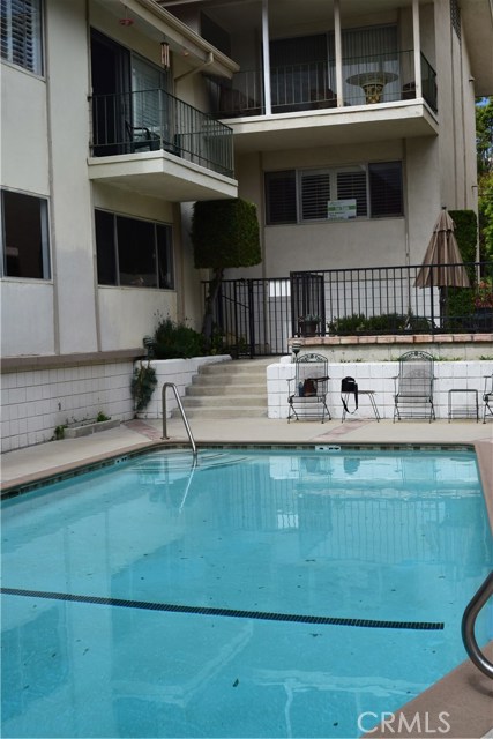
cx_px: 246
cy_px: 370
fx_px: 955
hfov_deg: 29.0
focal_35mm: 46
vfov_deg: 42.3
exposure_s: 1/500
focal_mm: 31
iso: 320
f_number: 11
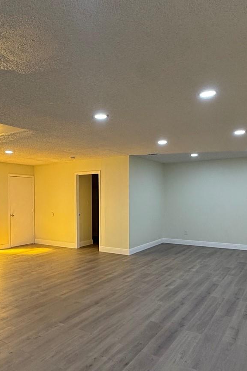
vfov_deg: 67.3
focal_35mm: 27
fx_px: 278
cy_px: 202
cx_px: 106
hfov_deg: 47.8
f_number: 2.2
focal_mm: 2.22
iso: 160
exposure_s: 1/120
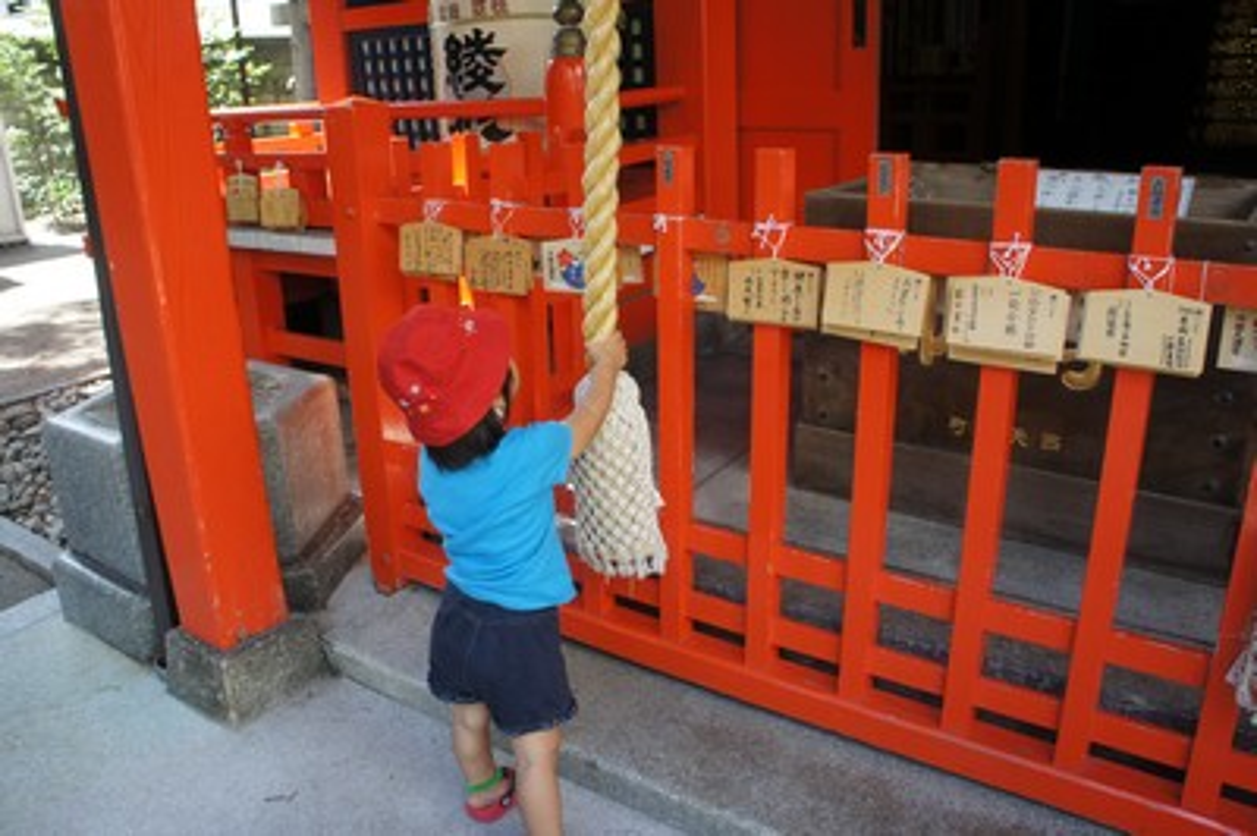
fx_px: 942
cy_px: 418
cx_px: 628
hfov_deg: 67.4
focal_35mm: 27
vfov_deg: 47.9
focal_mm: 18
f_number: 5.6
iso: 200
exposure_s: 1/60
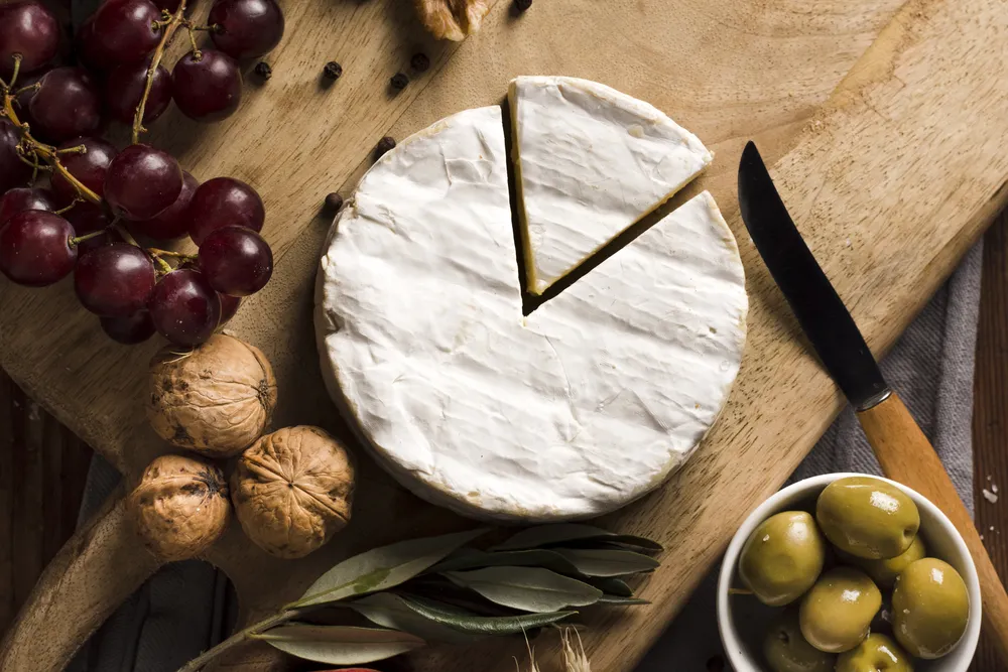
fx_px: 2100
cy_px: 336
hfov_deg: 27.0
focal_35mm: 75
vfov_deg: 18.2
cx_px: 504
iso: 100
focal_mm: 50
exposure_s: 1/200
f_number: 8
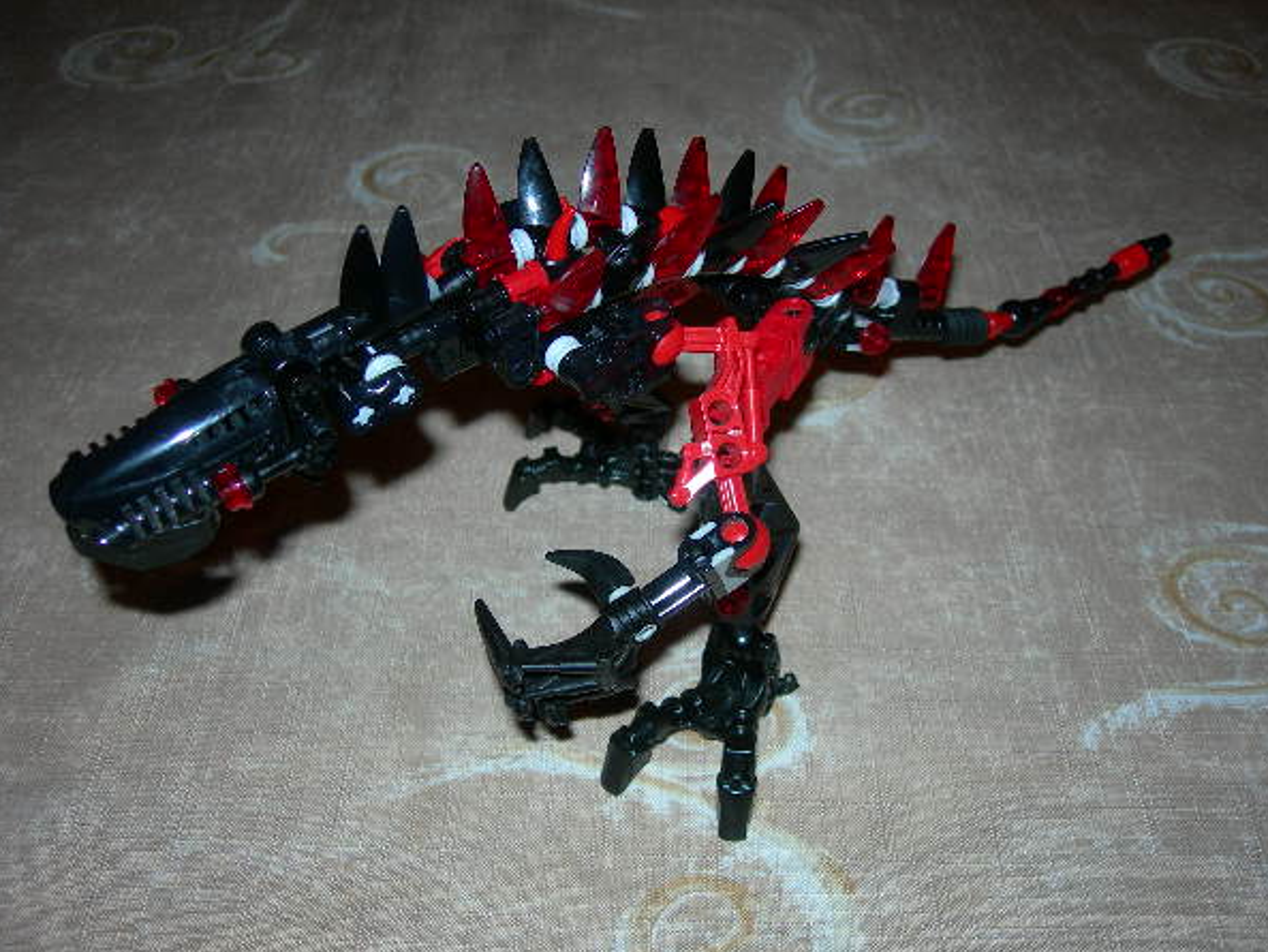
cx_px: 663
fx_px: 1502
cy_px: 511
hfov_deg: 45.8
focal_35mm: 41
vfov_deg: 35.1
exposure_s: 1/60.1
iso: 50
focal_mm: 7.8
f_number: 2.8
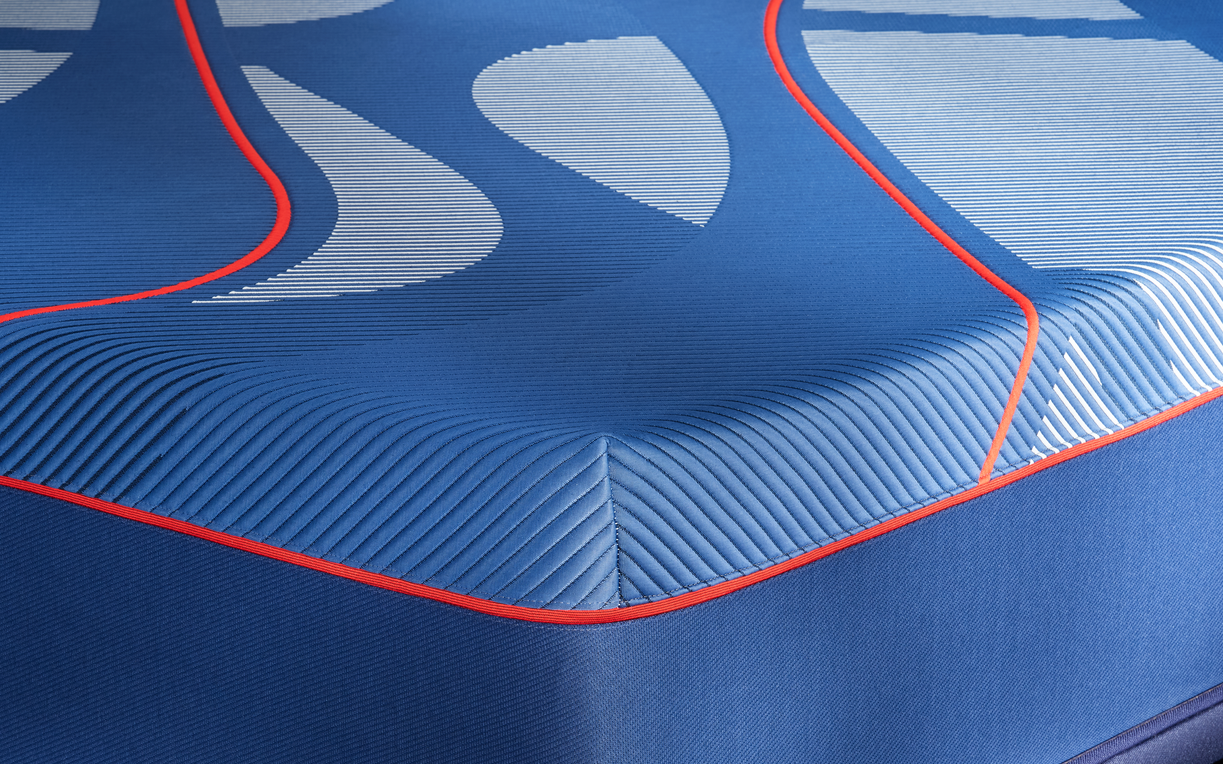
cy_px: 472
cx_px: 418
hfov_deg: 16.2
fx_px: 4300
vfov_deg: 10.2
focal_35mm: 129
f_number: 16
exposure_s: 1/1.59
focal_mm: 110
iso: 400
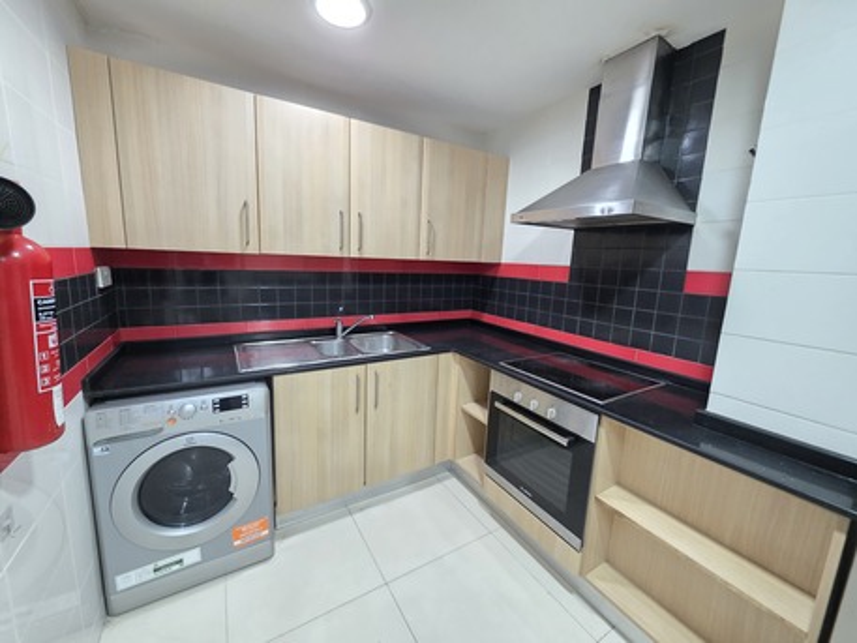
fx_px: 322
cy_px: 322
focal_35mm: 13
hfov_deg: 106.2
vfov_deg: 89.9
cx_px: 428
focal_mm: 2.2
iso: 500
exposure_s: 1/50
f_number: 1.9
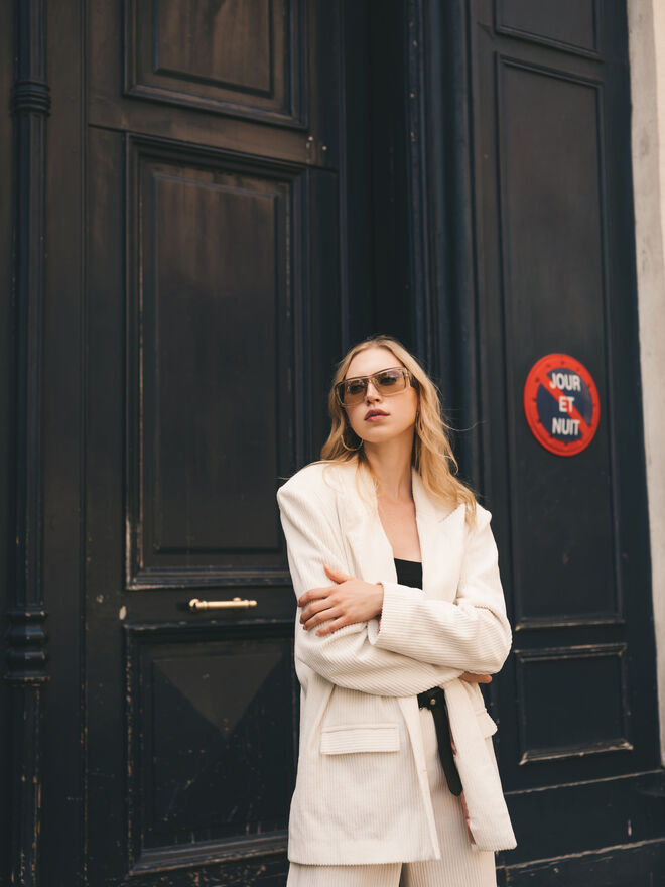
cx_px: 332
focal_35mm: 50
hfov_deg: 29.1
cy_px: 444
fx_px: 1281
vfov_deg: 38.2
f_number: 4
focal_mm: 63
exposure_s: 1/250
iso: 160
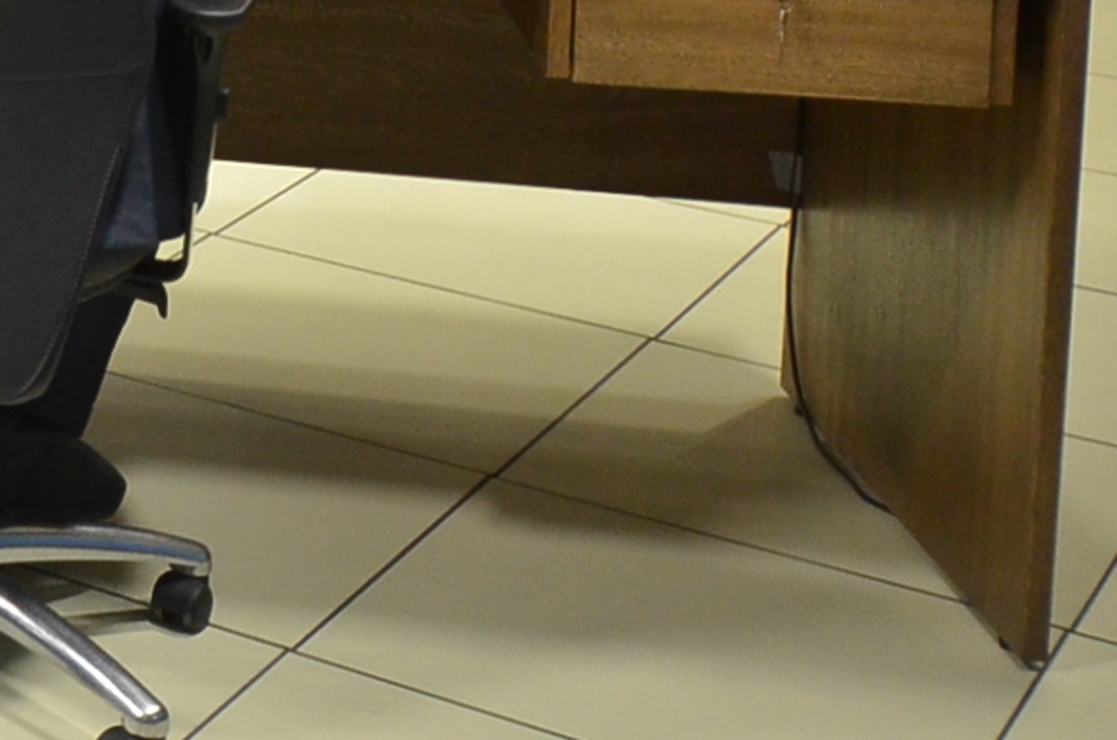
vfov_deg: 12.0
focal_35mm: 104
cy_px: -635
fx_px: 3220
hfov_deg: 16.6
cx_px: -848
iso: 1250
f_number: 4.5
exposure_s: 1/60
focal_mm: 18
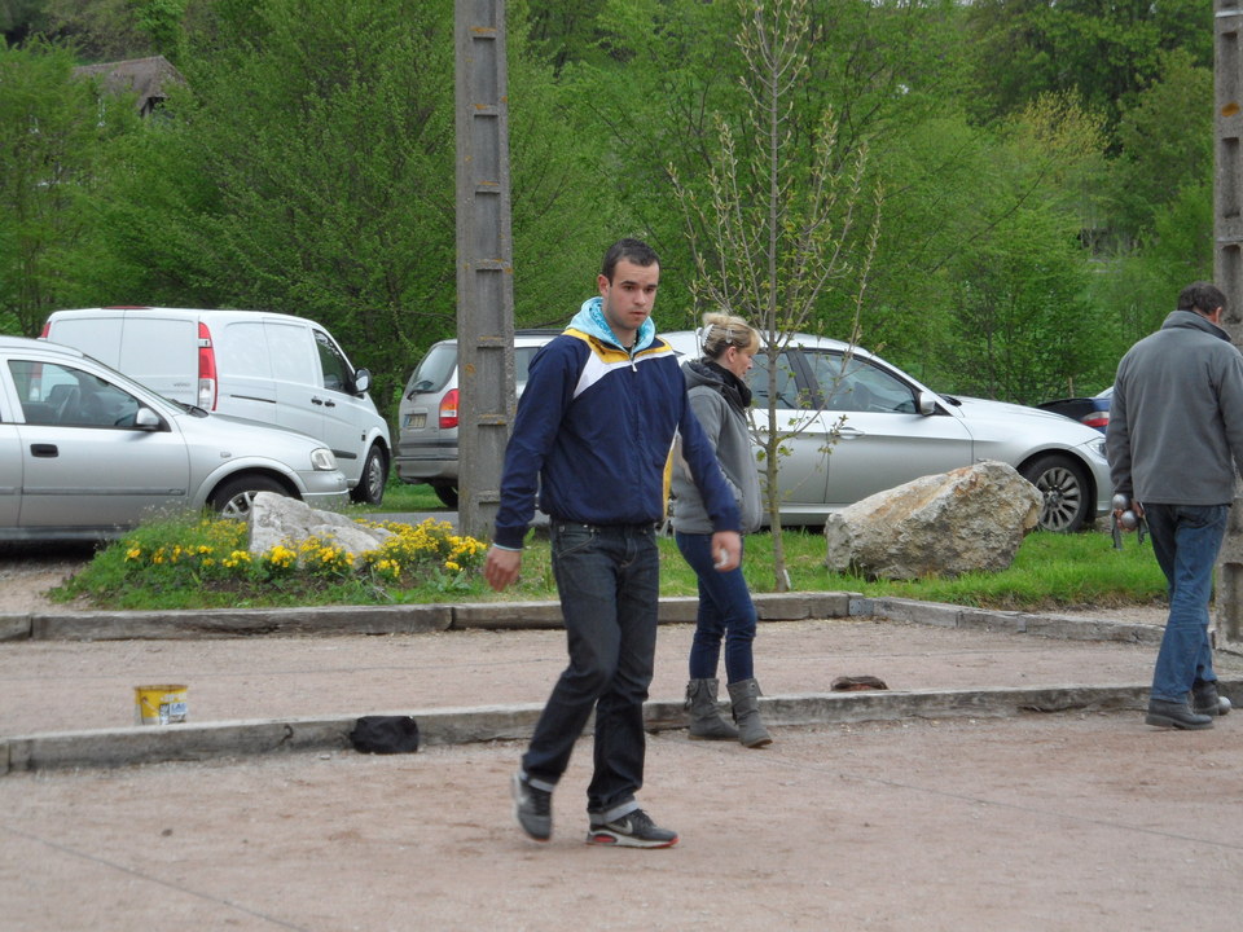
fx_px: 3591
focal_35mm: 100
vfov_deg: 14.8
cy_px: 466
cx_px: 622
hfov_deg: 19.6
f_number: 4.4
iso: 100
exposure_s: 1/125
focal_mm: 16.3
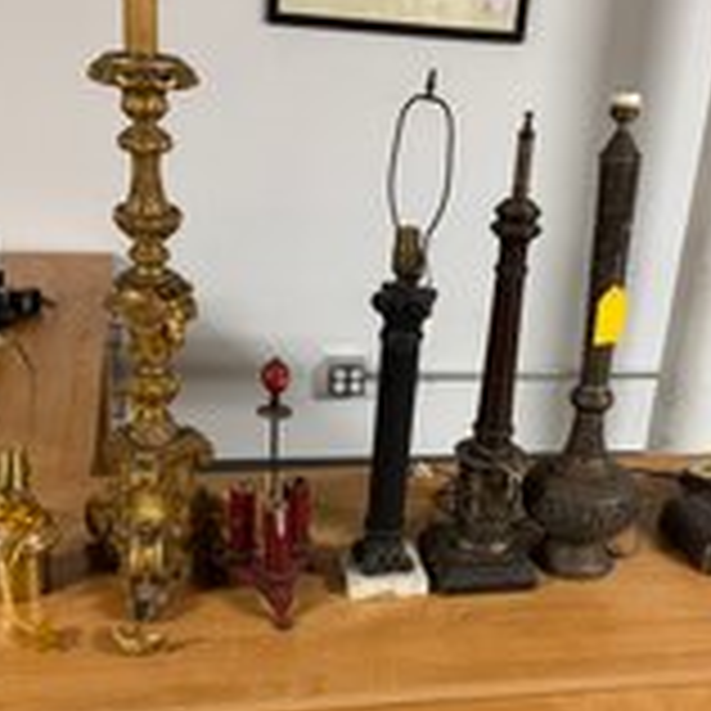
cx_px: 380
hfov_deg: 36.8
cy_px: 407
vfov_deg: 36.7
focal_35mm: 46
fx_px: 1069
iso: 400
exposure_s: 1/60
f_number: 1.78
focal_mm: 6.76
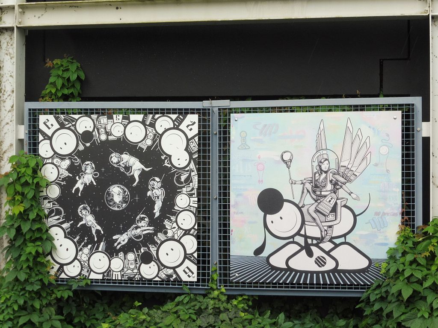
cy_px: 164
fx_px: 1000
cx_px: 219
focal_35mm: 79
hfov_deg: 24.7
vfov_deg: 18.7
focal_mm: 14.2
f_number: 5.1
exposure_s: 1/60
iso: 160
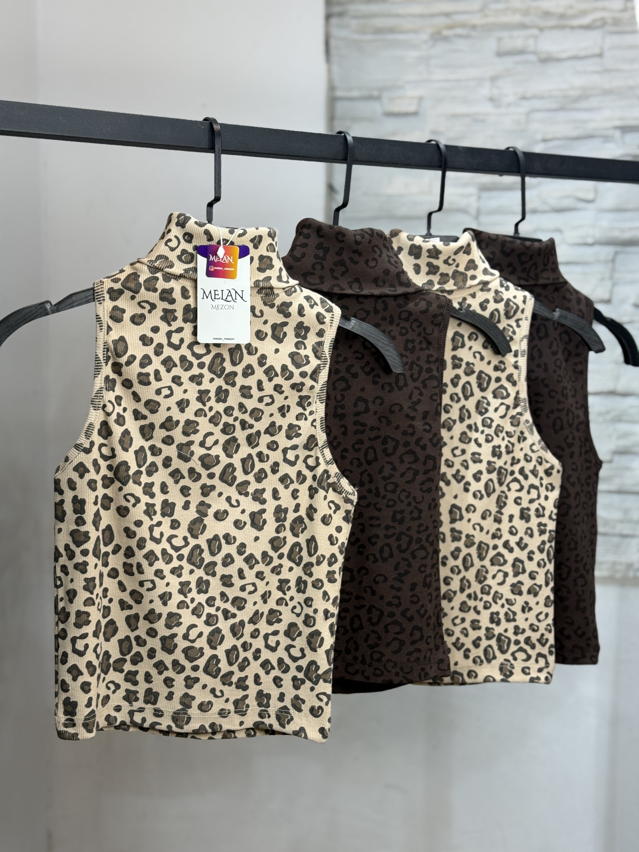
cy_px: 426
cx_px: 320
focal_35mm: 48
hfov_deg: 30.3
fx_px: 1181
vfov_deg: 39.7
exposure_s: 1/100
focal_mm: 6.76
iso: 64
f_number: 1.78
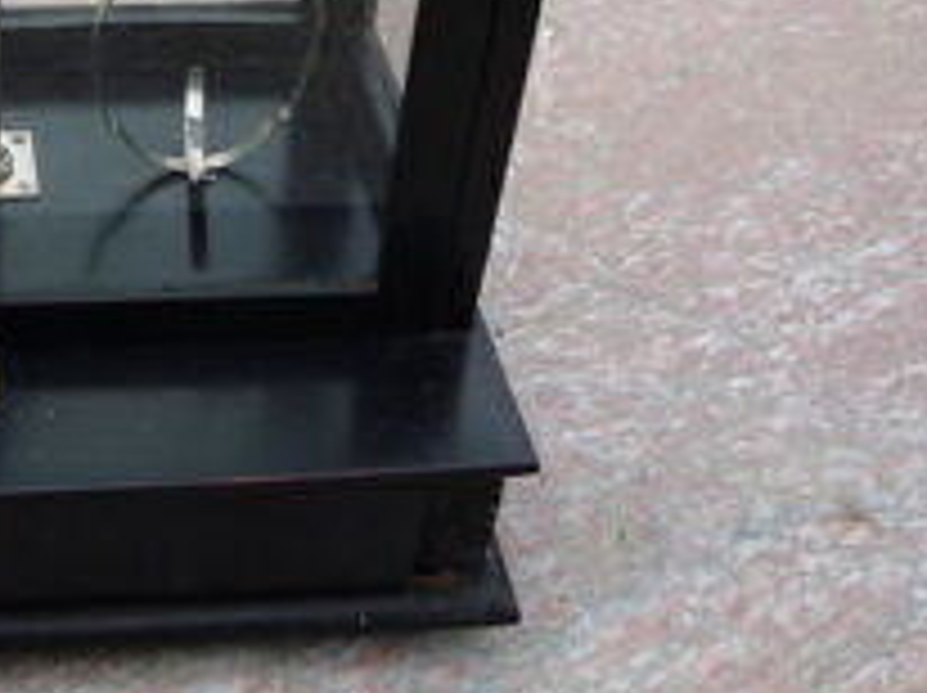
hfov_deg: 26.4
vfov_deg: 20.2
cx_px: 18
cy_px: -18
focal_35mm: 70
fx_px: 1872
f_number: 4
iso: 100
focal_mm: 5.2
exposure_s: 1/250
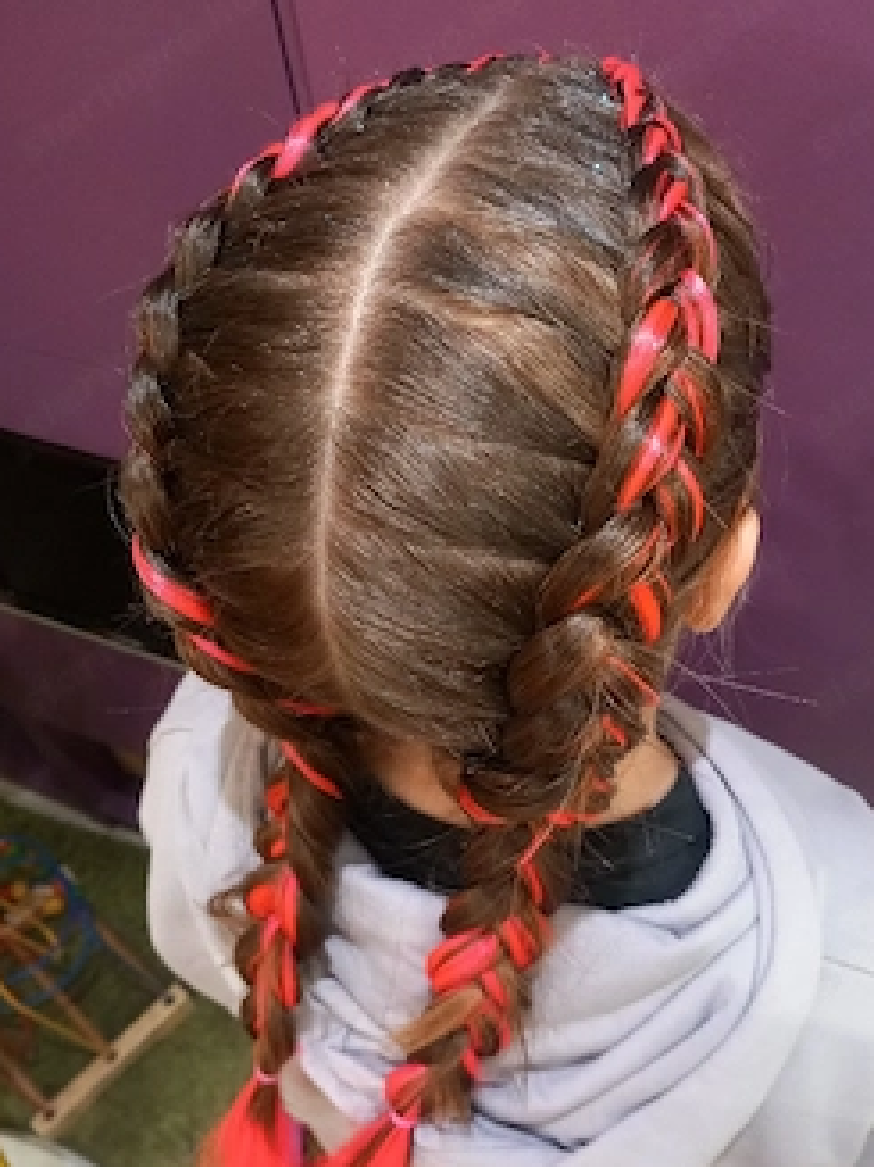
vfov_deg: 55.1
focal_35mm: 33
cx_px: 489
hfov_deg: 42.8
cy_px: 671
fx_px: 1112
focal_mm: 4
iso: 250
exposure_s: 1/25.1
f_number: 1.8
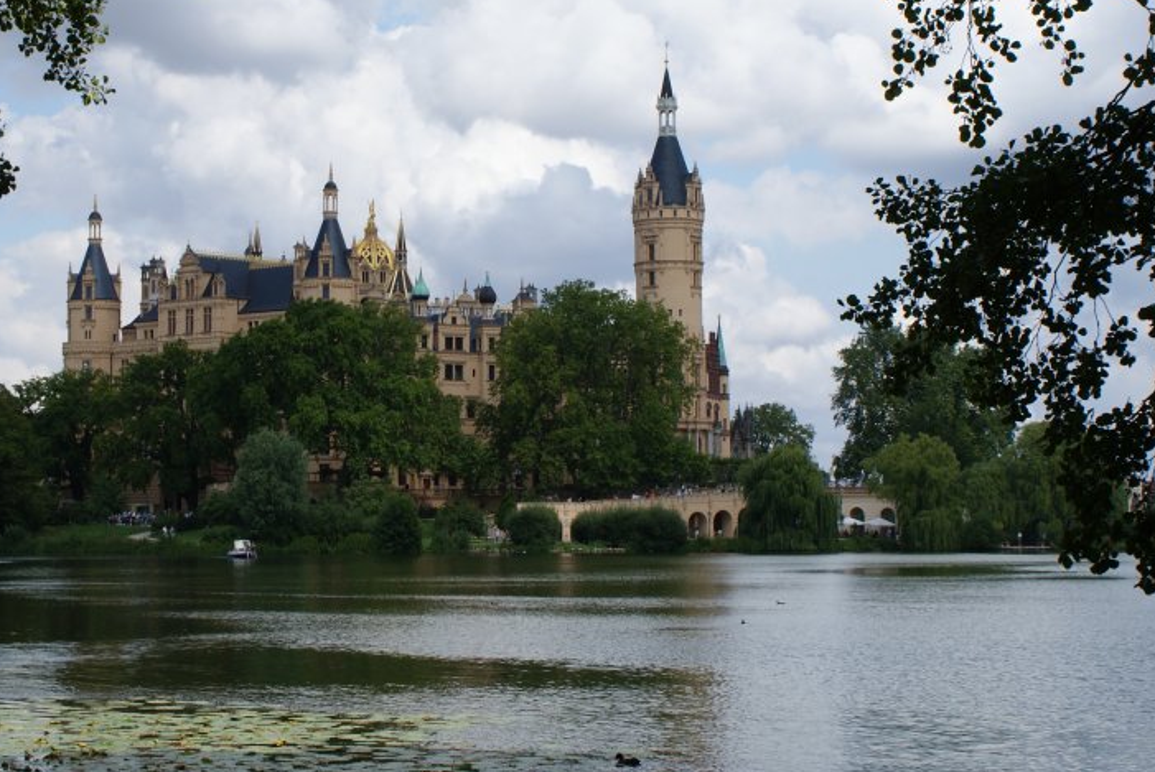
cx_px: 448
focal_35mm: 77
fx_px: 2464
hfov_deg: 26.3
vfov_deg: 17.8
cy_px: 284
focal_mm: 35
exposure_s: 1/160
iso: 100
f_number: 11
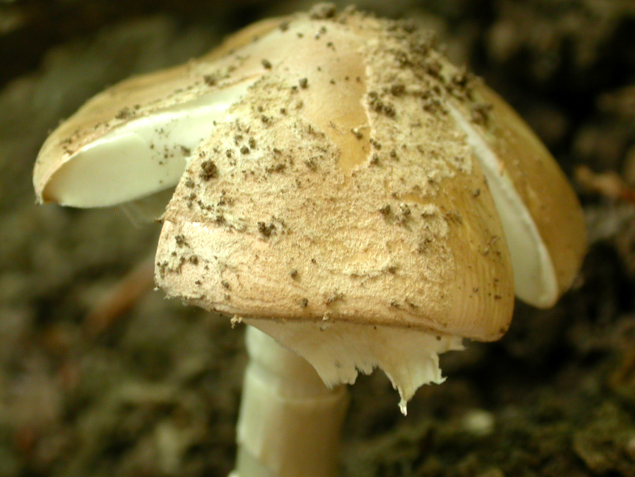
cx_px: 318
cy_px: 238
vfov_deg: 10.0
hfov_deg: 13.2
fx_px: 2734
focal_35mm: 149
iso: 100
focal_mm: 30.8
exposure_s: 1/15
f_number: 5
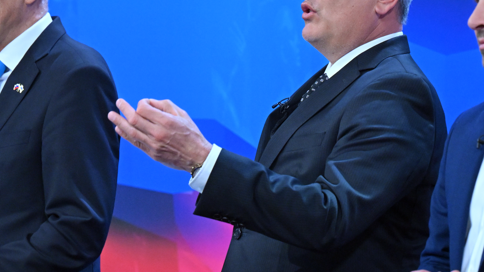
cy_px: 131
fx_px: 4505
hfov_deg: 6.2
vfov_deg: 3.5
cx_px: 270
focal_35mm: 351
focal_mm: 170
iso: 4000
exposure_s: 1/160
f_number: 5.6
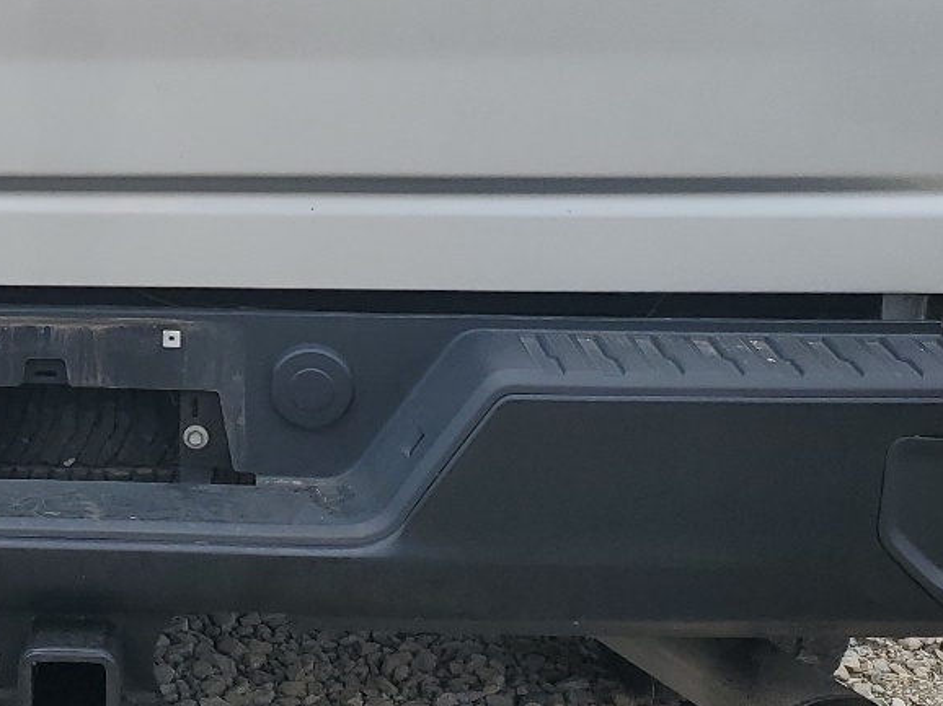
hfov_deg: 25.9
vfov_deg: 20.2
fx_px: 1961
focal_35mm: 72
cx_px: 34
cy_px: 145
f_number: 1.5
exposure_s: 1/1429
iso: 50
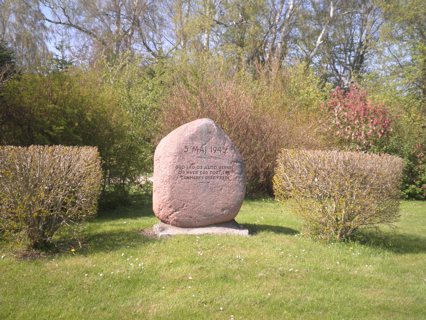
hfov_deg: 50.1
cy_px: 160
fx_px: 455
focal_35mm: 37
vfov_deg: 38.7
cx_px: 213
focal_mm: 6.5
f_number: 3.1
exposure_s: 1/400
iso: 64
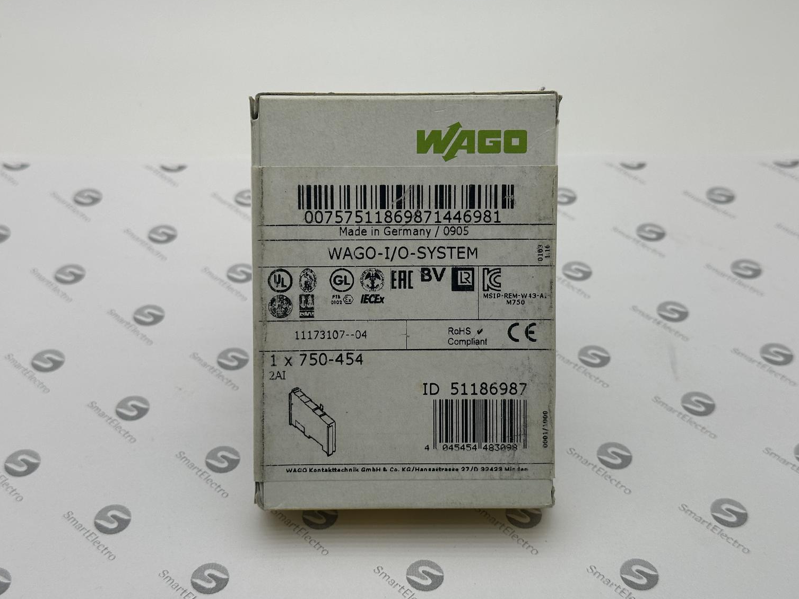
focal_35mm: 51
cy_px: 302
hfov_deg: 37.5
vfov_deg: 28.6
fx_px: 1177
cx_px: 403
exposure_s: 1/980
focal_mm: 6.86
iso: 64
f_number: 1.78
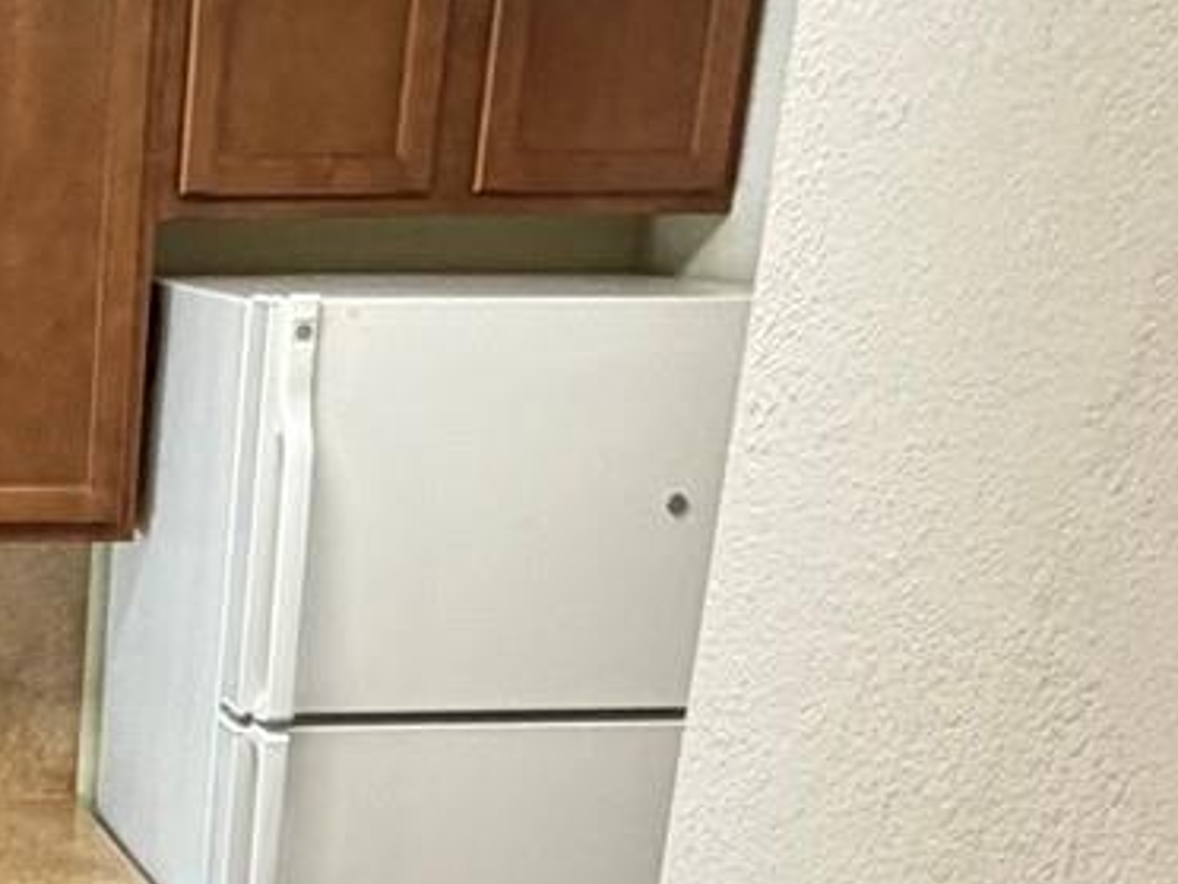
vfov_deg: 17.7
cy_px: 1214
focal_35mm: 77
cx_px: -288
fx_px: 2620
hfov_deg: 23.0
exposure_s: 1/120
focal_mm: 2.22
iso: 320
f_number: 2.2
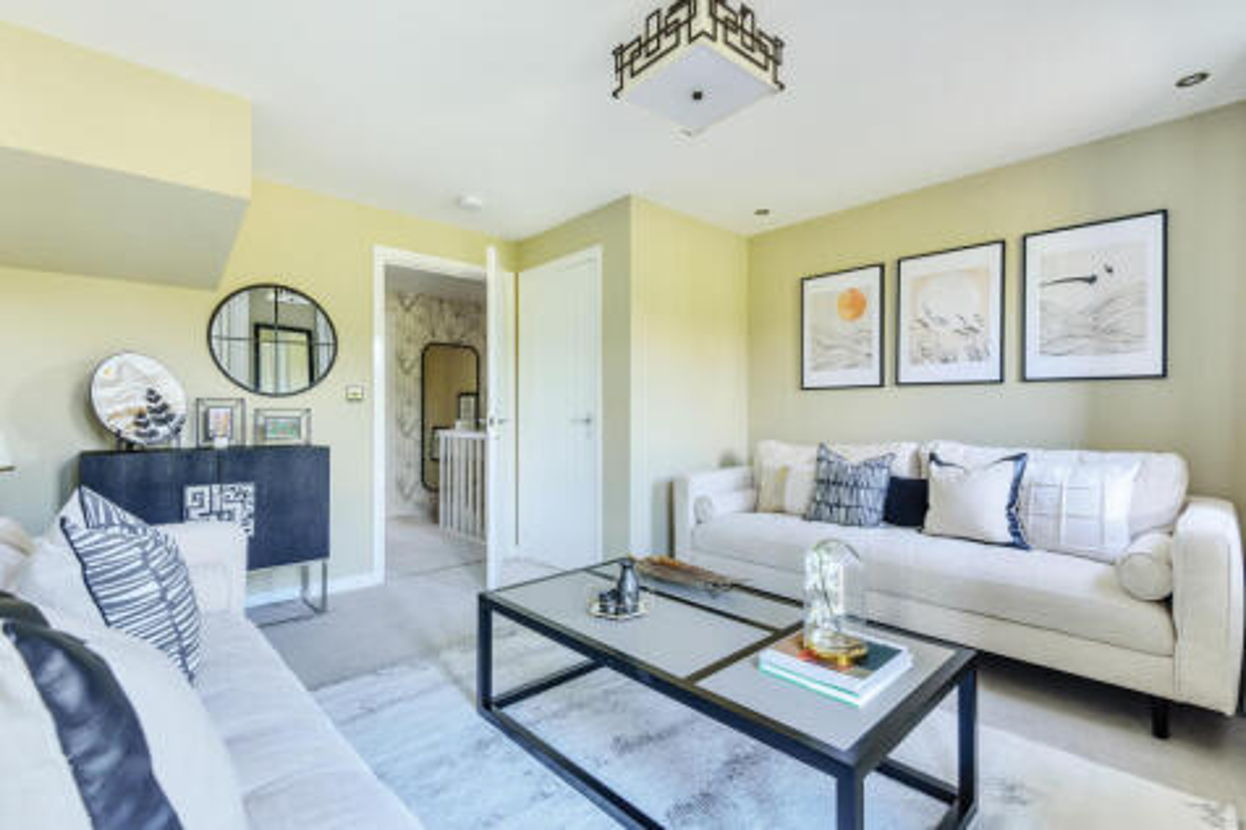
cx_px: 623
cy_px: 415
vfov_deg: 73.7
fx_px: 554
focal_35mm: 16
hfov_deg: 96.8
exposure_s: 1/10
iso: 250
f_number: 7.1
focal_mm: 16
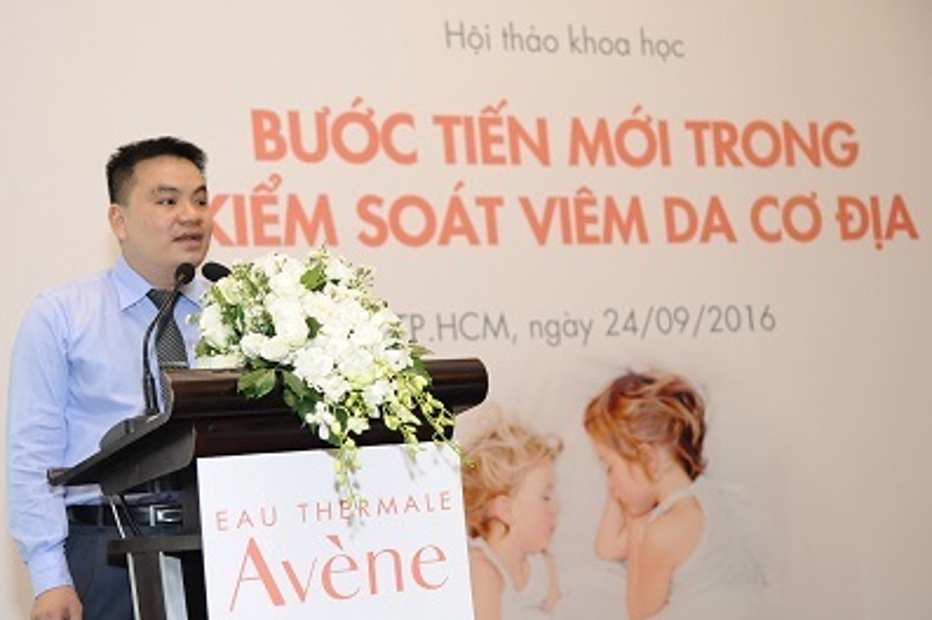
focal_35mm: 73
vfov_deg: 18.6
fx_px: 1888
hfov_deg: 27.7
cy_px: 355
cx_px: 392
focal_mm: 58
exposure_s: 1/80
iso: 2000
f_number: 4
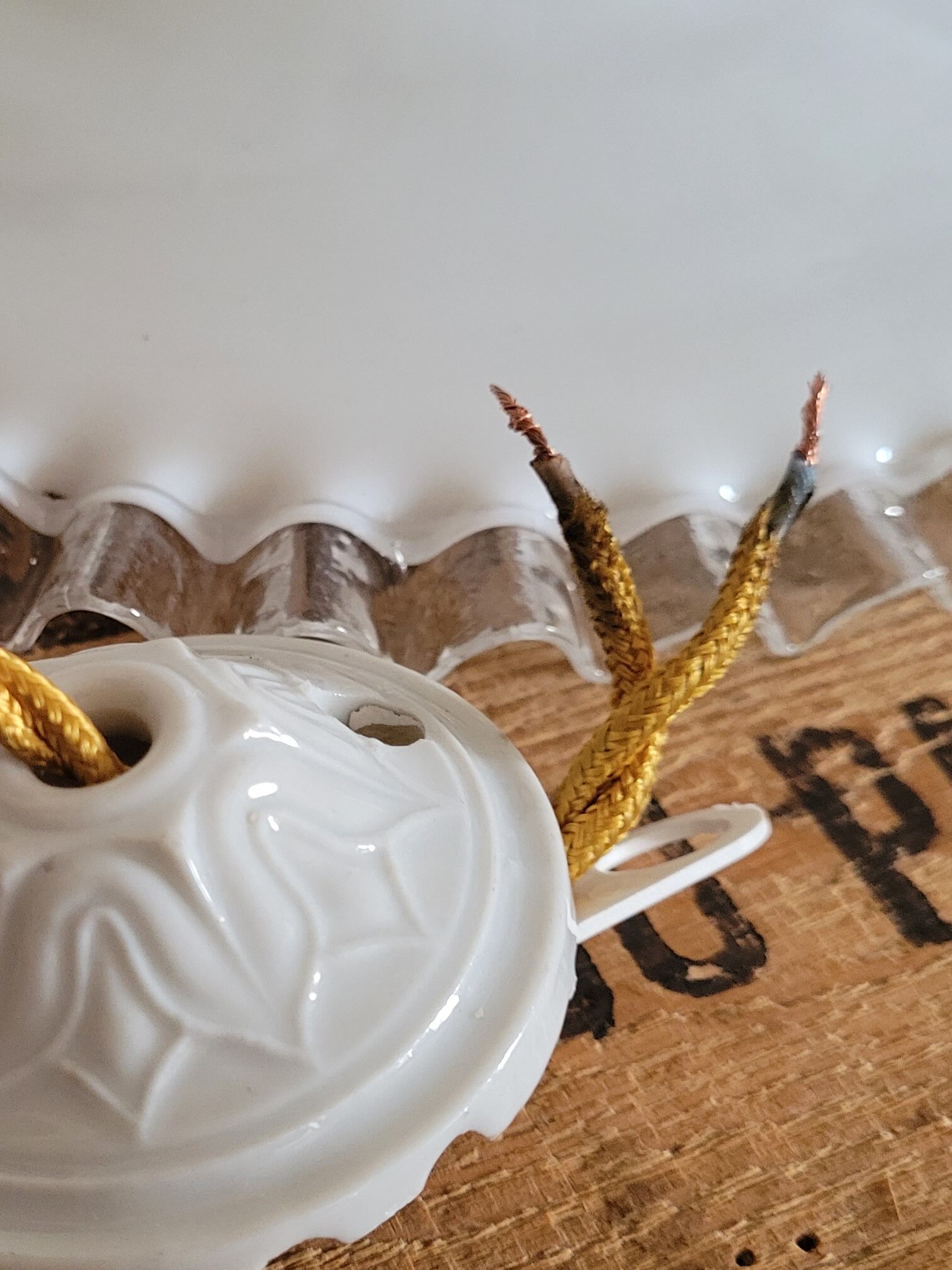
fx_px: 1907
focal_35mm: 52
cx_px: 191
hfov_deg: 27.5
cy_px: 685
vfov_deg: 36.8
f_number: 1.8
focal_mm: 5.4
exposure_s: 1/33
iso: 500
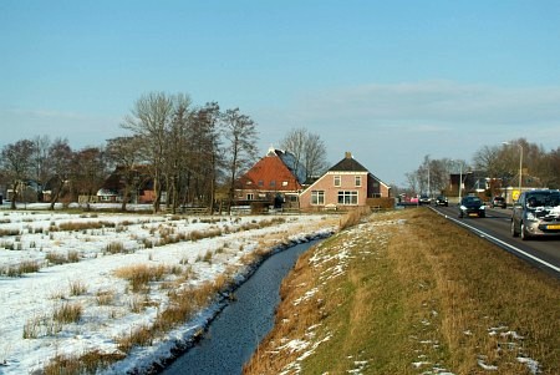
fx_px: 825
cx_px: 280
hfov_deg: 37.5
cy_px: 188
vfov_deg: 25.6
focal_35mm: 53
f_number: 4.8
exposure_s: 1/4000
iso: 400
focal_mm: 35
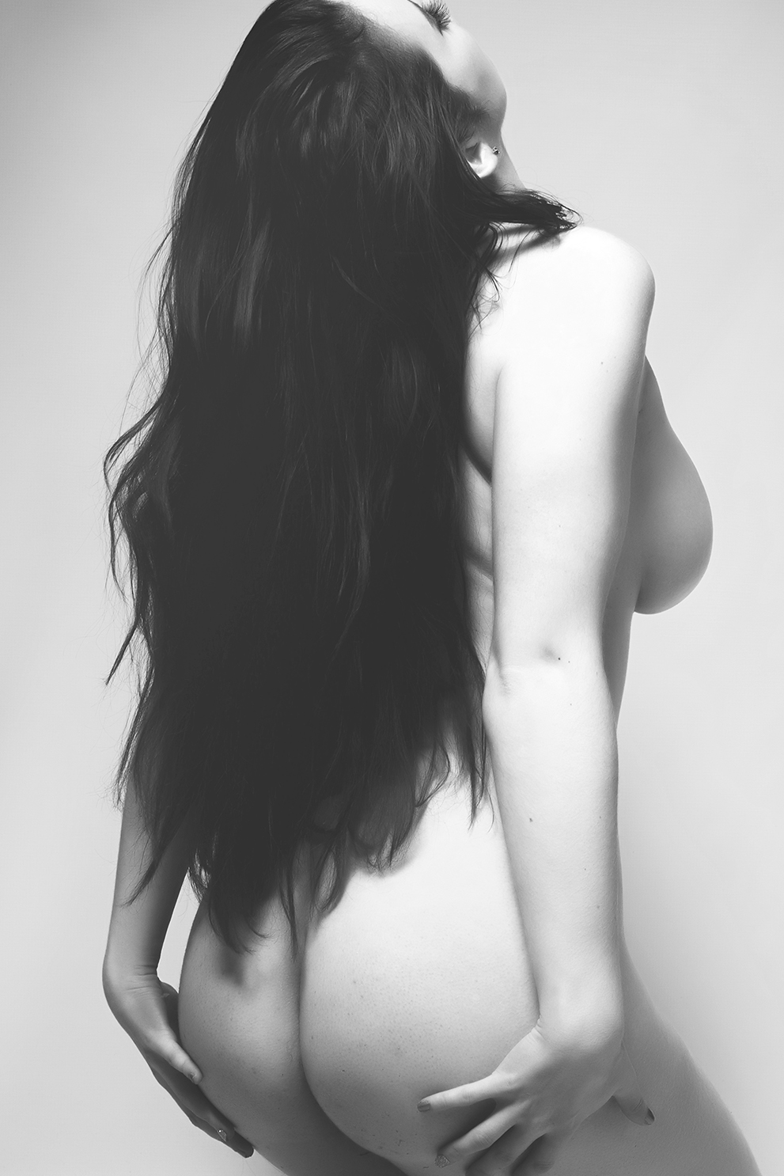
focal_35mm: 84
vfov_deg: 24.2
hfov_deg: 16.3
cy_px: 579
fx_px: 2743
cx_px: 417
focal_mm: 52
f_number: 9
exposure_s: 1/200
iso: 100
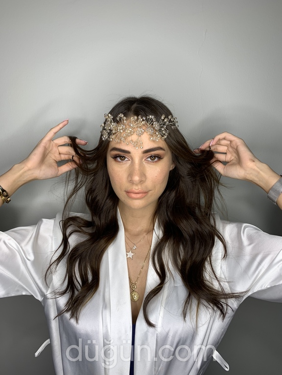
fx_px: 282
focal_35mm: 26
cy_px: 188
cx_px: 141
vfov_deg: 67.3
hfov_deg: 53.1
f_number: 1.8
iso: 25
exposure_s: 1/109
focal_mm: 4.25
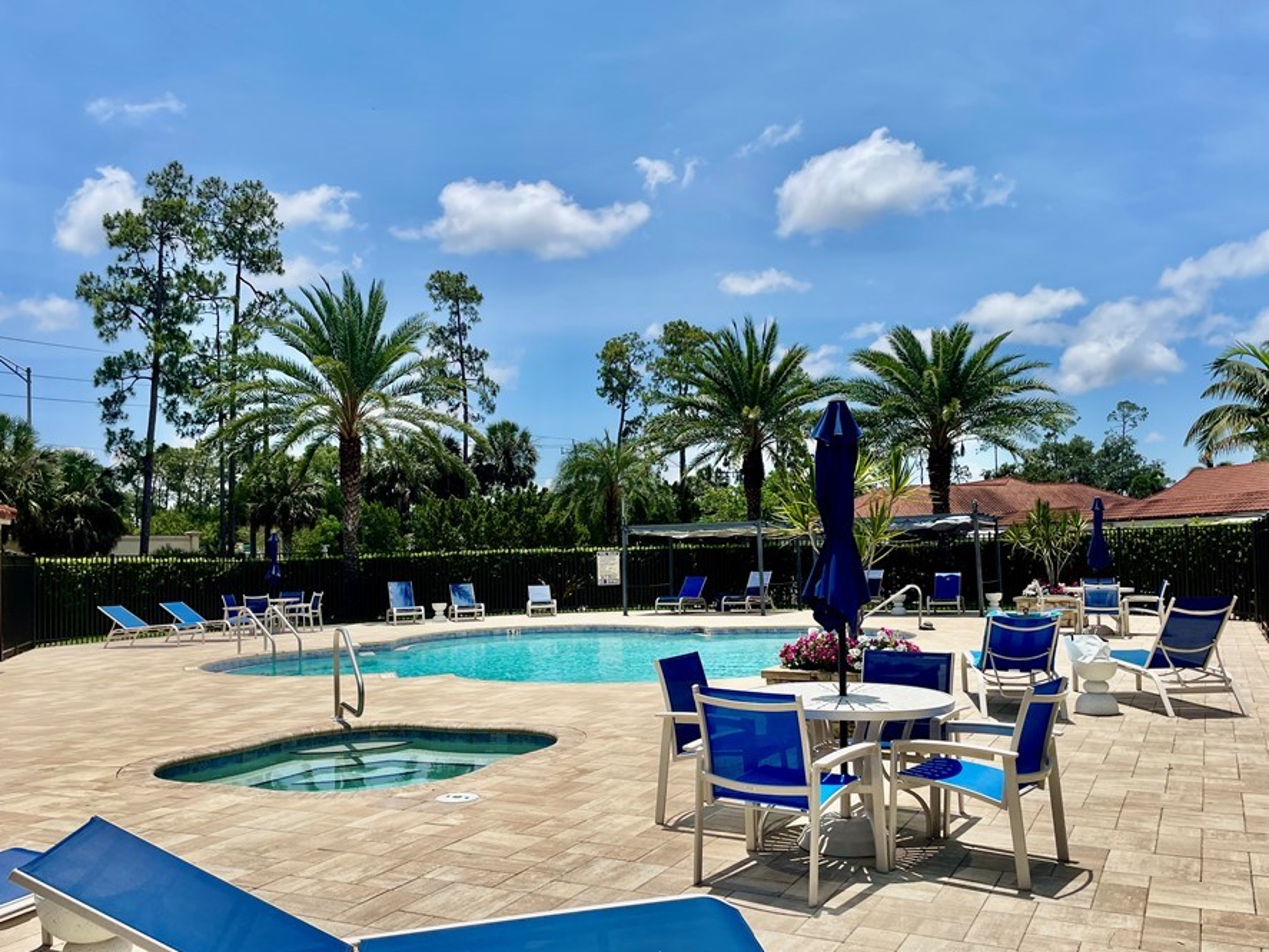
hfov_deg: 59.9
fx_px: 1100
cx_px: 647
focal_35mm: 30
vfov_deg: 46.8
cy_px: 516
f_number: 1.6
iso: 32
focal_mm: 4.2
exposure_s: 1/6135
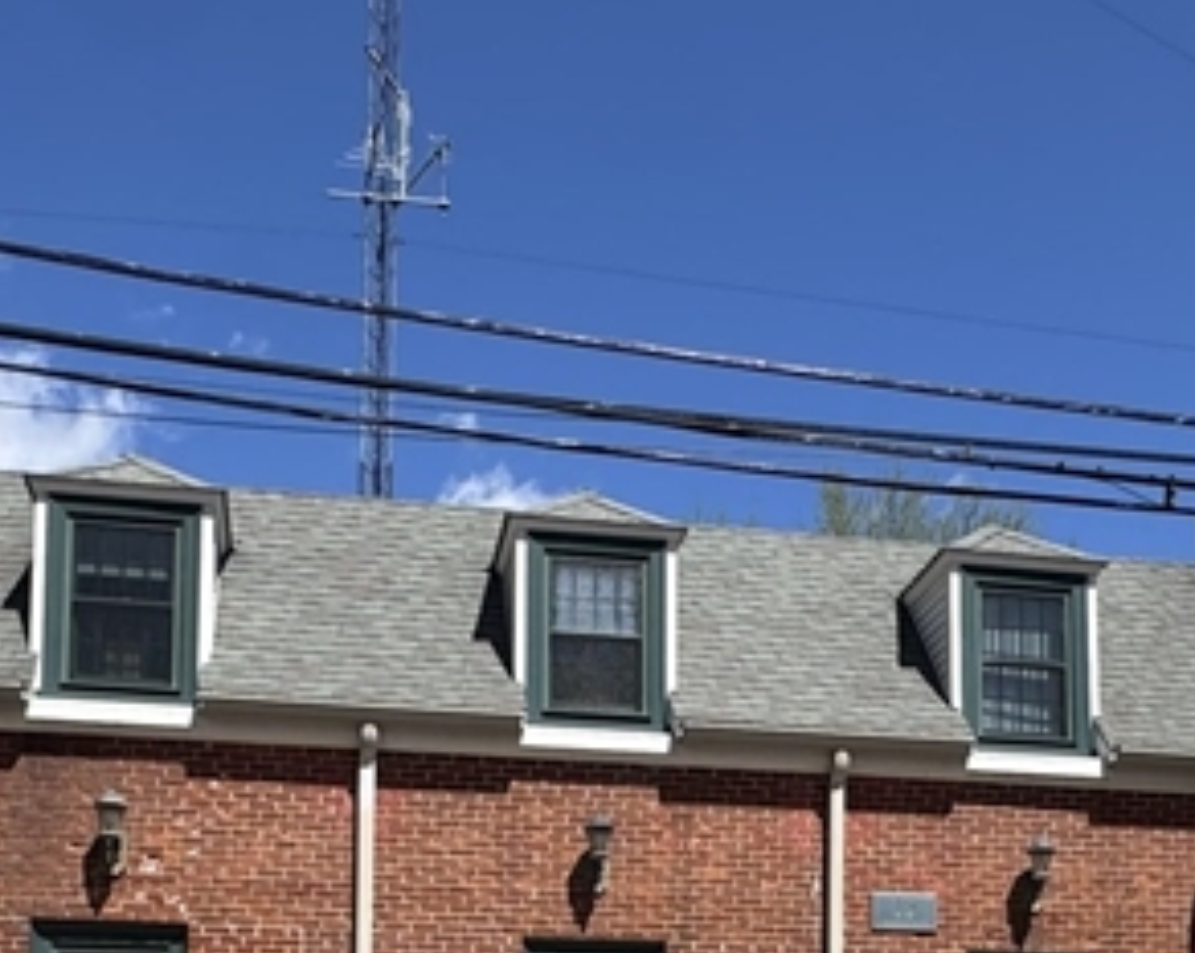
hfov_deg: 38.8
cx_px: 614
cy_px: 1092
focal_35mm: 48
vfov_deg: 28.1
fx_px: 1696
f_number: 2.2
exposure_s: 1/2273
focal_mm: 2.22
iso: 50
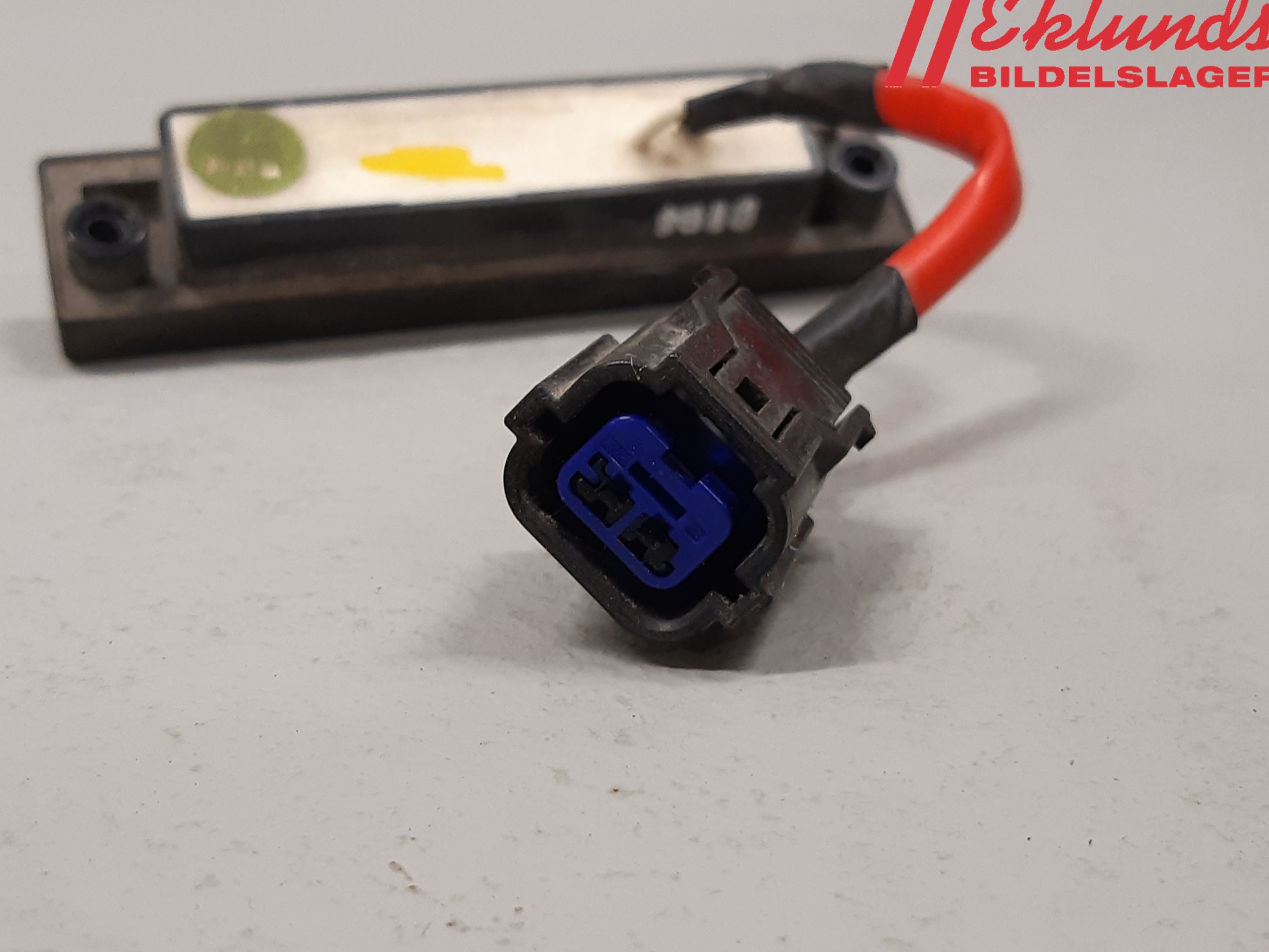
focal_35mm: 27
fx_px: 990
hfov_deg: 65.3
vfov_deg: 51.4
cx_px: 620
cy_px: 472
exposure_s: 1/50
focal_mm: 3.93
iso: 125
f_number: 1.7
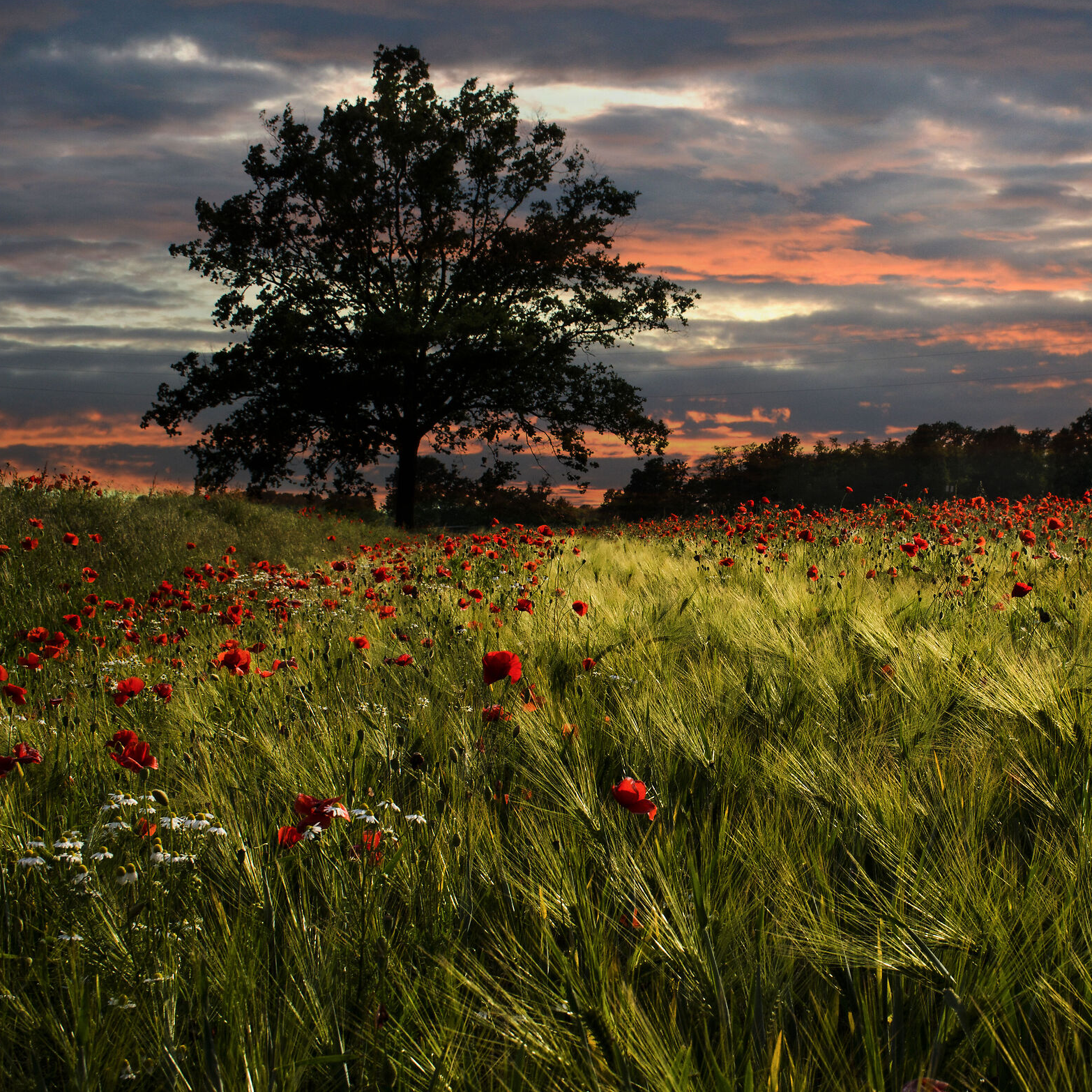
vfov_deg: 32.4
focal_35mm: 53
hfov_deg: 32.1
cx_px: 754
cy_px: 549
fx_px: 1879
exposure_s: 1/800
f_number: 10
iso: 400
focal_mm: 27
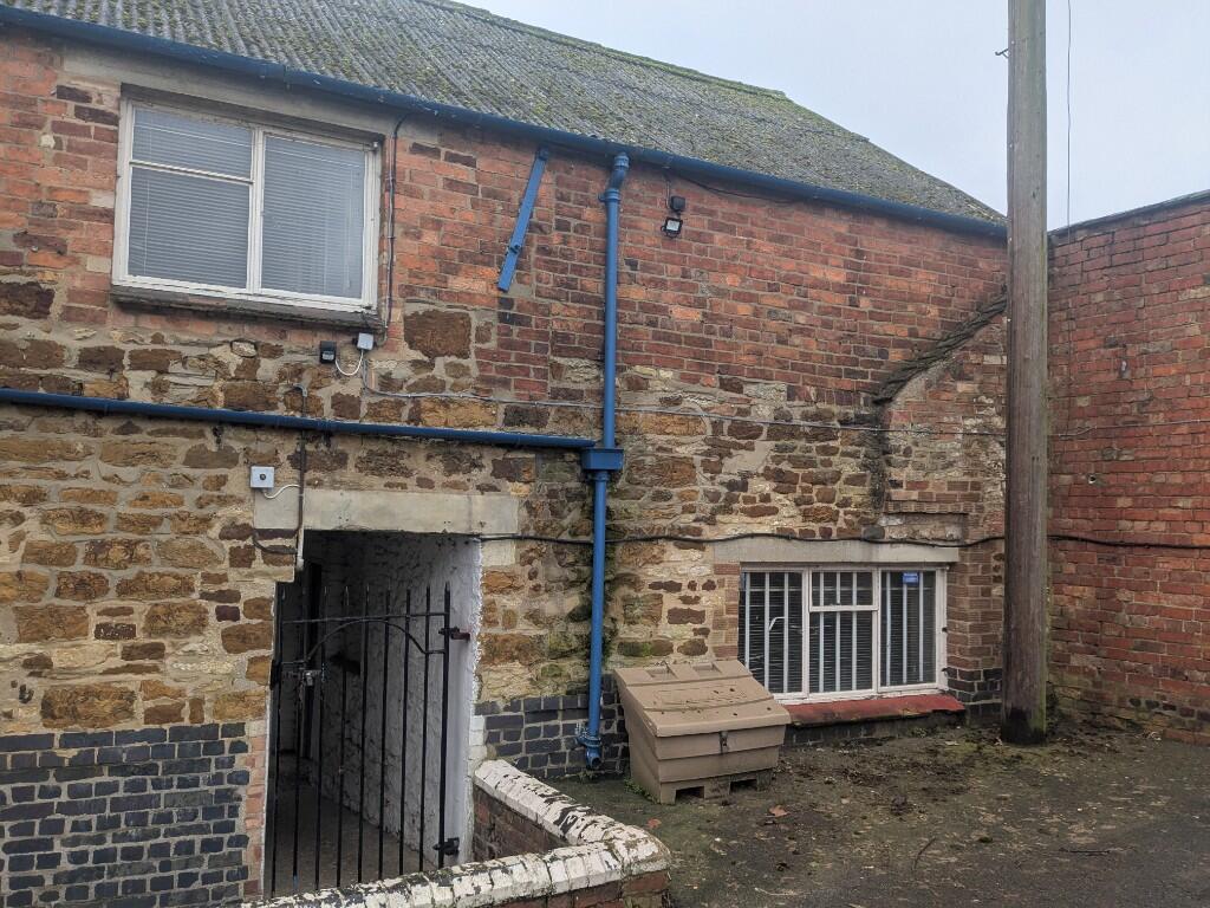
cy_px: 454
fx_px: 944
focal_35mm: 27
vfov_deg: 51.4
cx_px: 605
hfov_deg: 65.3
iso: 37
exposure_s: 1/249
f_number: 1.73
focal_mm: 4.38
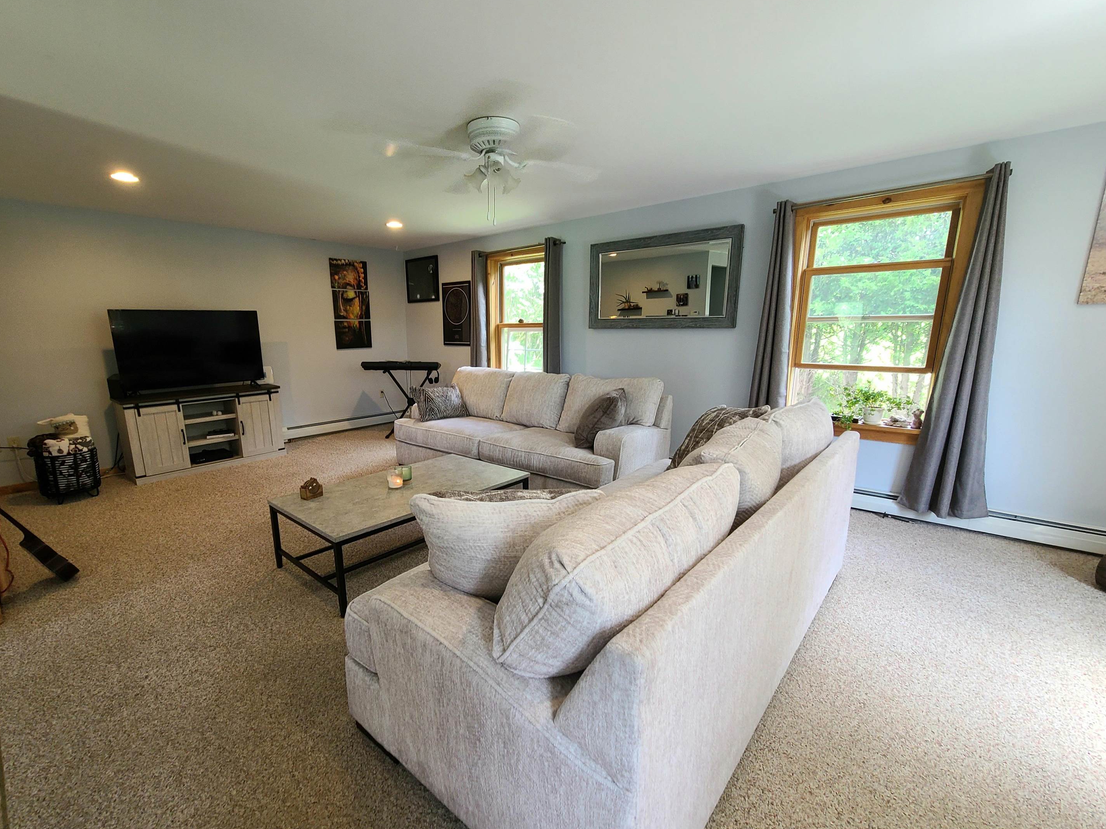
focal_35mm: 14
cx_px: 515
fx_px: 447
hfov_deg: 101.9
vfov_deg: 85.6
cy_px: 435
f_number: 2.2
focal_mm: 2.2
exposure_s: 1/60.2
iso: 200
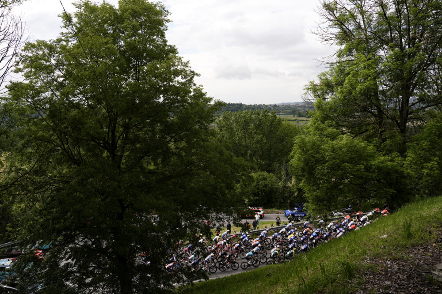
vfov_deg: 53.1
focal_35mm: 24
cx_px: 221
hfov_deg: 73.8
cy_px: 147
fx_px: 295
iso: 320
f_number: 5
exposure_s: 1/1250
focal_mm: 24
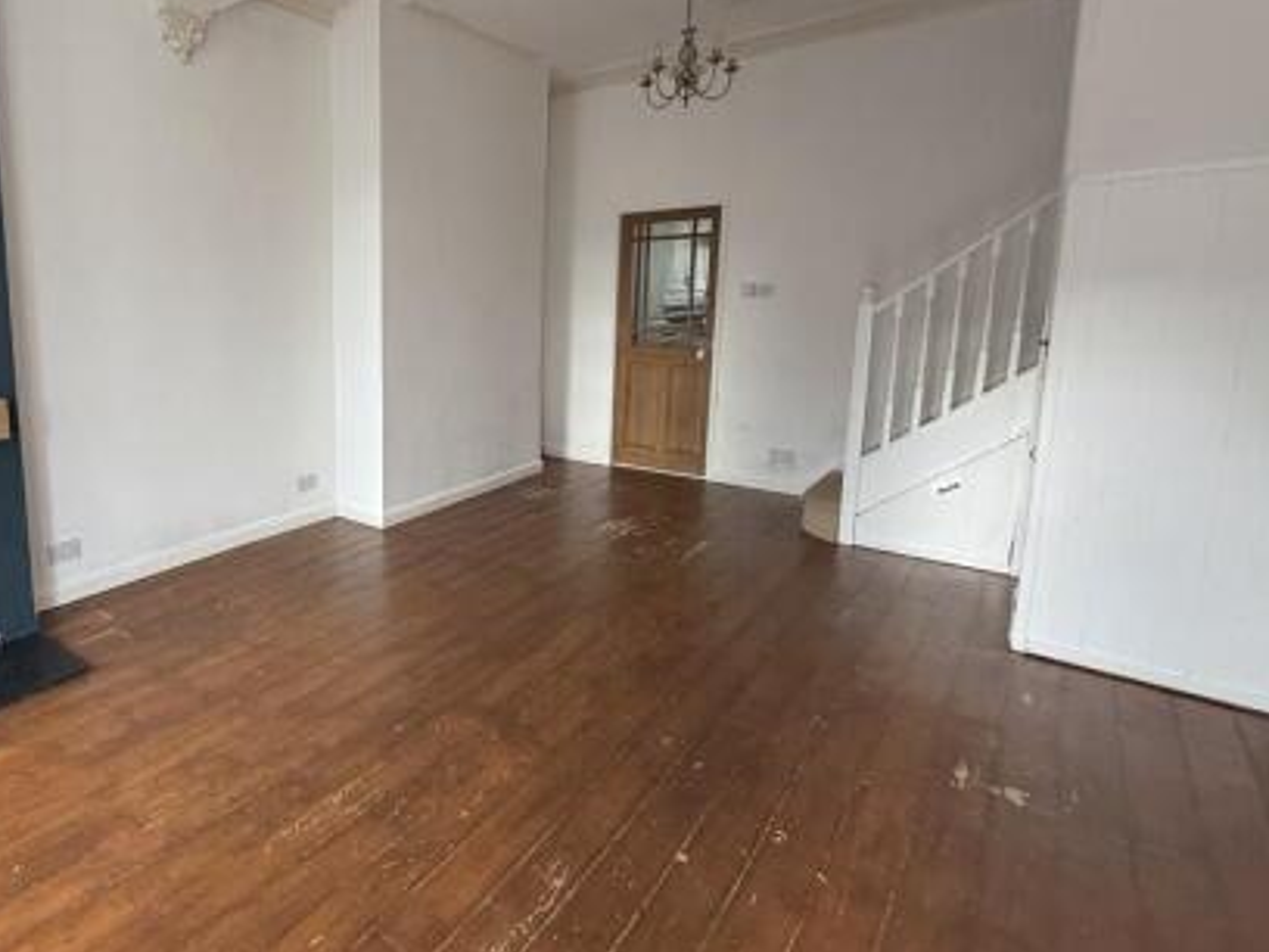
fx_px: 733
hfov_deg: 77.5
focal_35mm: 20
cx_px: 369
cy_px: 400
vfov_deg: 65.6
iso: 400
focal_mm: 2.22
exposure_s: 1/60
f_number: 2.2
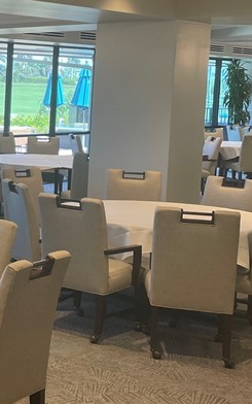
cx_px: -223
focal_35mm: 72
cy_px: 163
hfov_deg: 15.2
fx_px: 791
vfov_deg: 28.5
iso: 80
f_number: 1.6
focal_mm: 4.2
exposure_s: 1/120
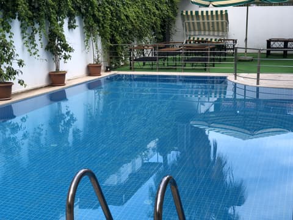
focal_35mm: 57
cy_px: 110
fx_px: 482
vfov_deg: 25.7
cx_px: 146
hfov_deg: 33.8
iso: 20
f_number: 2.8
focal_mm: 6.6
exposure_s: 1/141
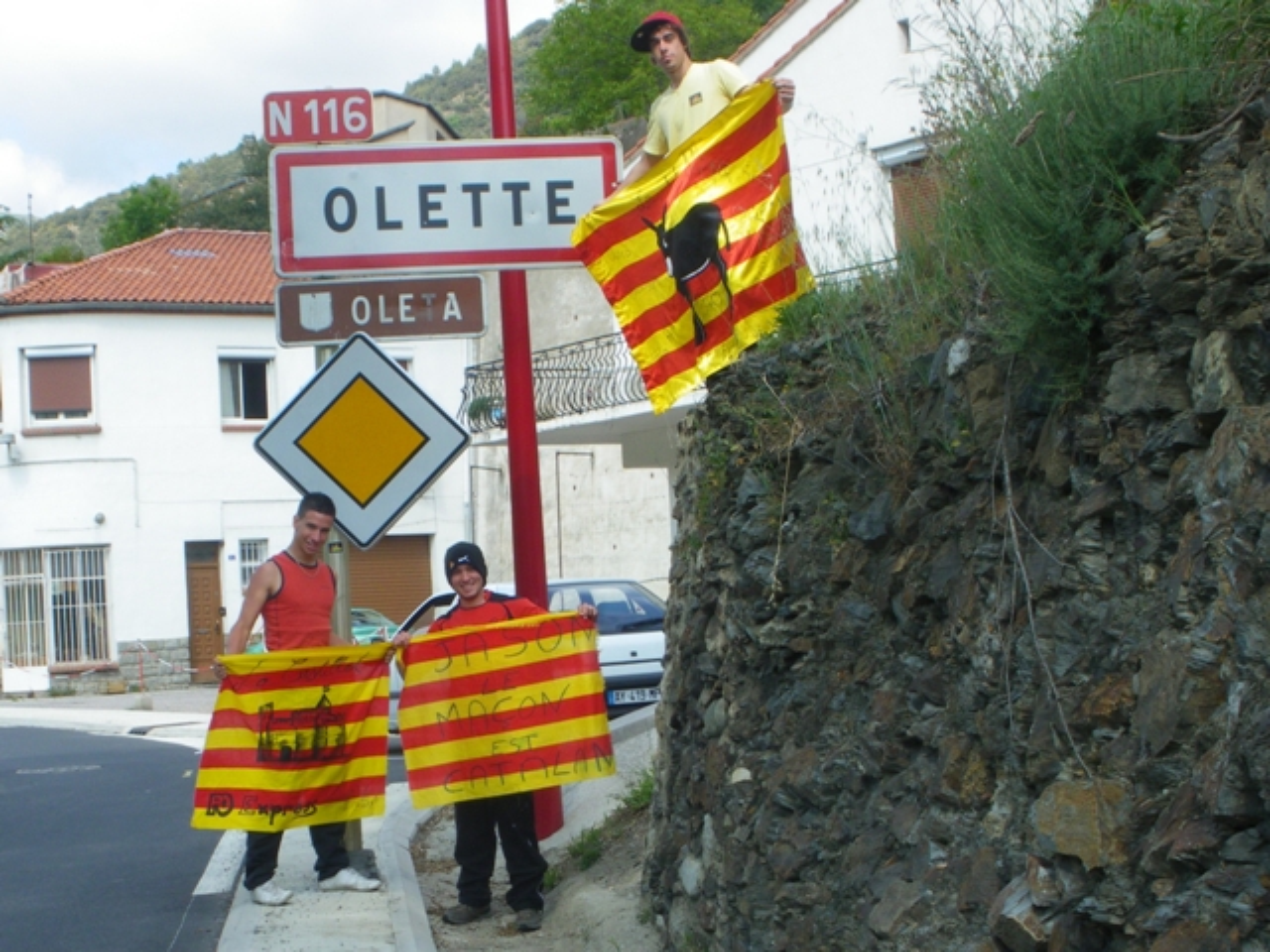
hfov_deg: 44.8
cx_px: 635
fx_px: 1541
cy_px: 476
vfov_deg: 34.3
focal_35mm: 42
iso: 64
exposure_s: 1/100
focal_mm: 7.5
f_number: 6.2
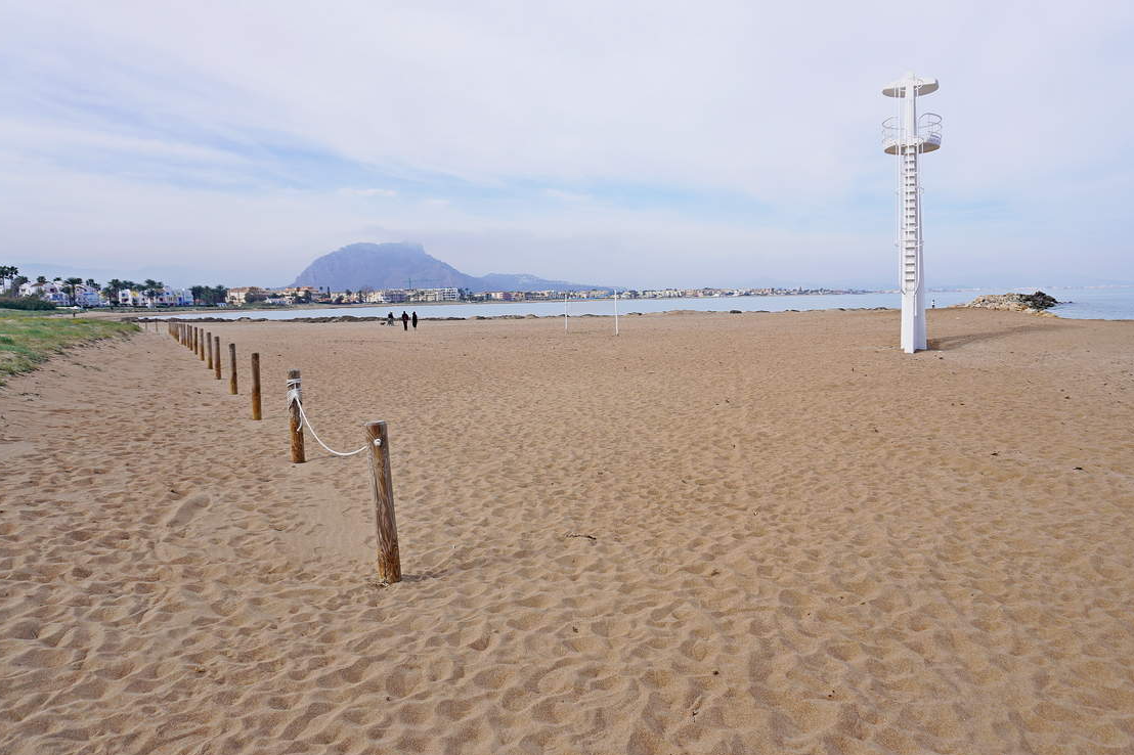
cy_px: 352
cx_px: 605
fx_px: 819
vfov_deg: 49.5
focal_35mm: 26
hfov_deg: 69.3
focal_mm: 16
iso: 100
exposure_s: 1/800
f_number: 5
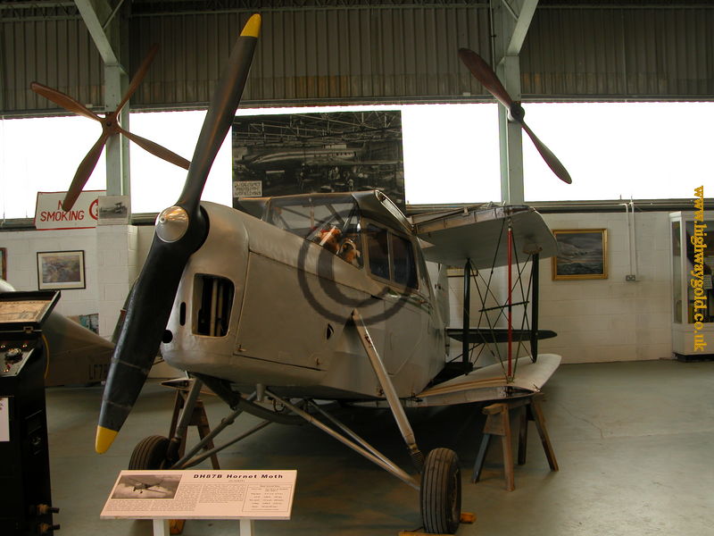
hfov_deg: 52.6
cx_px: 357
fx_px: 722
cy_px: 268
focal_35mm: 35
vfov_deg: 40.7
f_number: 3.2
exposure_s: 1/59.2
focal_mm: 8.9
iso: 100
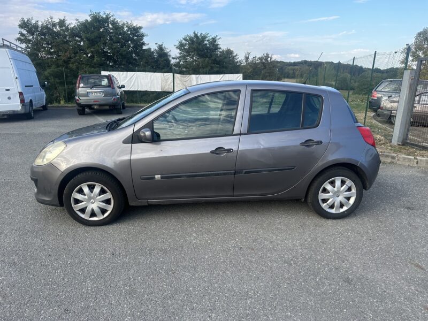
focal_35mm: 24
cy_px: 160
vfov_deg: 56.8
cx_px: 214
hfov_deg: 71.6
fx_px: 297
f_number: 1.78
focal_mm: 6.86
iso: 80
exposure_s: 1/1083
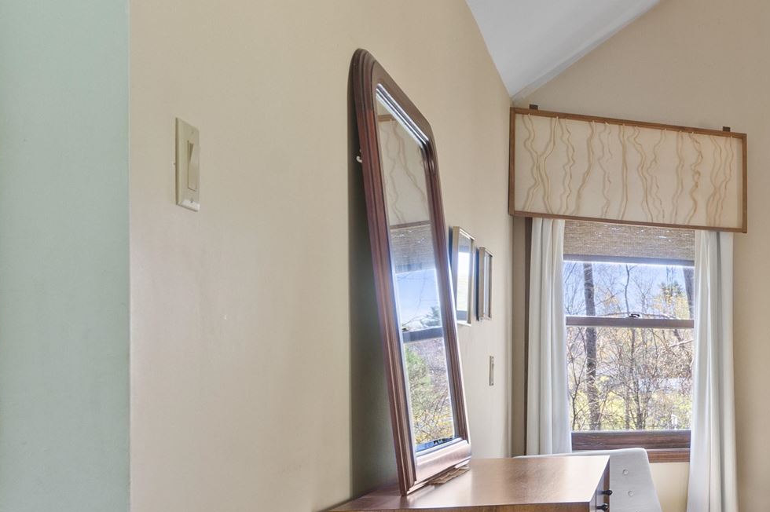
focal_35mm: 49
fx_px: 1038
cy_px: 362
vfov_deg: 27.5
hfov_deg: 28.7
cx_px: 1113
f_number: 7.1
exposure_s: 2
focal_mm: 15.5
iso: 250
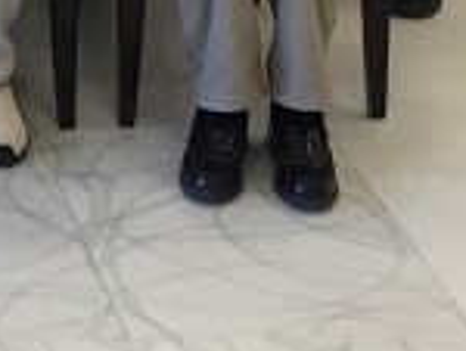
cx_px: -314
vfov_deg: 8.1
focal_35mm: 165
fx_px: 2225
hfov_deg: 11.3
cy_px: -565
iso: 25
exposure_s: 1/40
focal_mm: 3.3
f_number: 2.4
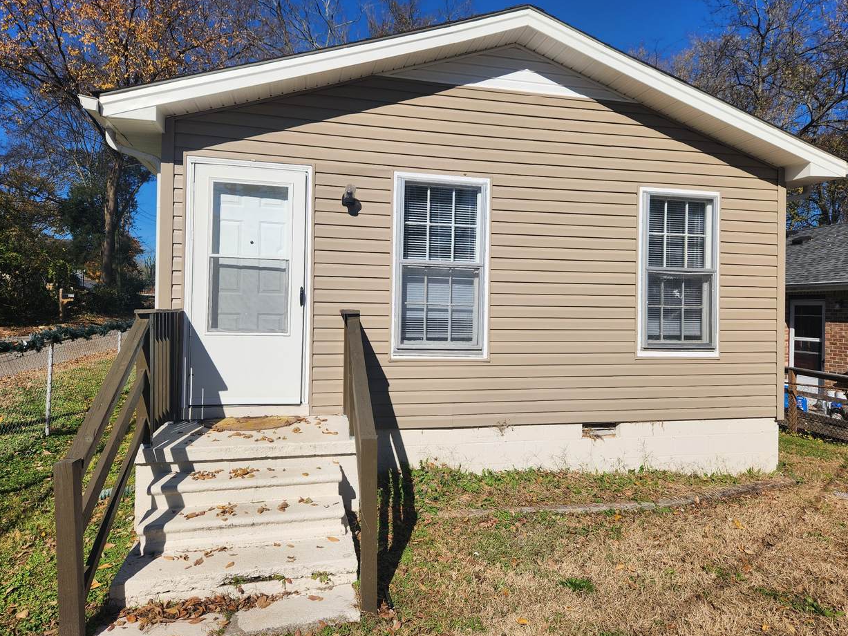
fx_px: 588
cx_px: 427
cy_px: 319
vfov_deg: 56.8
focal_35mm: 24
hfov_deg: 71.6
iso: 20
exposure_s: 1/3737
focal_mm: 5.4
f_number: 1.8
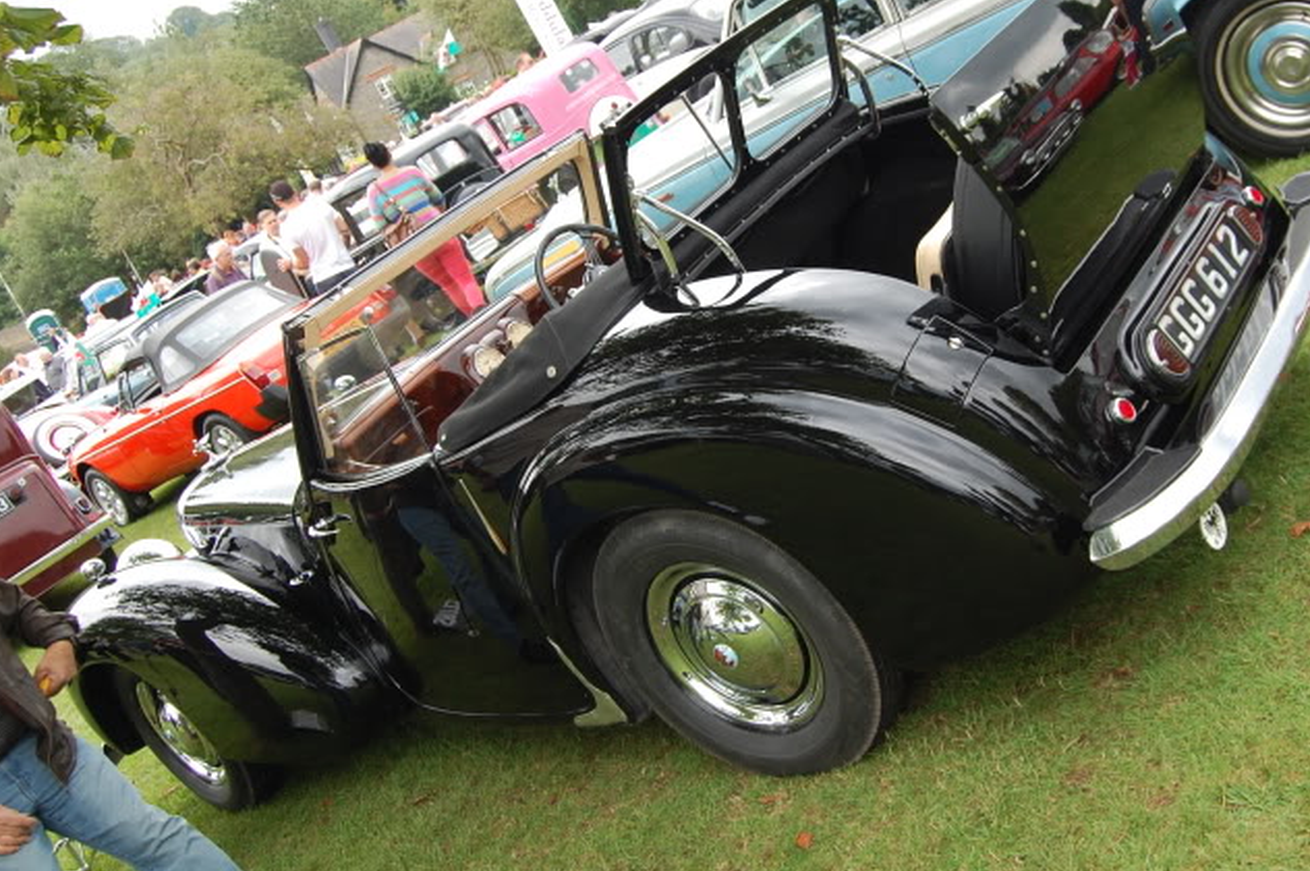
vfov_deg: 30.6
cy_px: 343
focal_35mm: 44
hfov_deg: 44.8
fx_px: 1586
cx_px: 714
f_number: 5.6
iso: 250
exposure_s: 1/125
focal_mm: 23
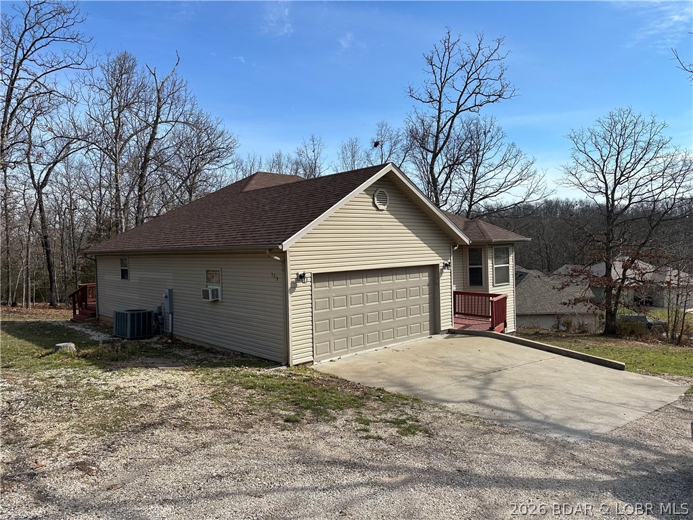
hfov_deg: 71.6
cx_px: 346
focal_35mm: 24
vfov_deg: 56.8
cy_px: 260
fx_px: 480
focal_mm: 6.86
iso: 80
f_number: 1.78
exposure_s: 1/4545
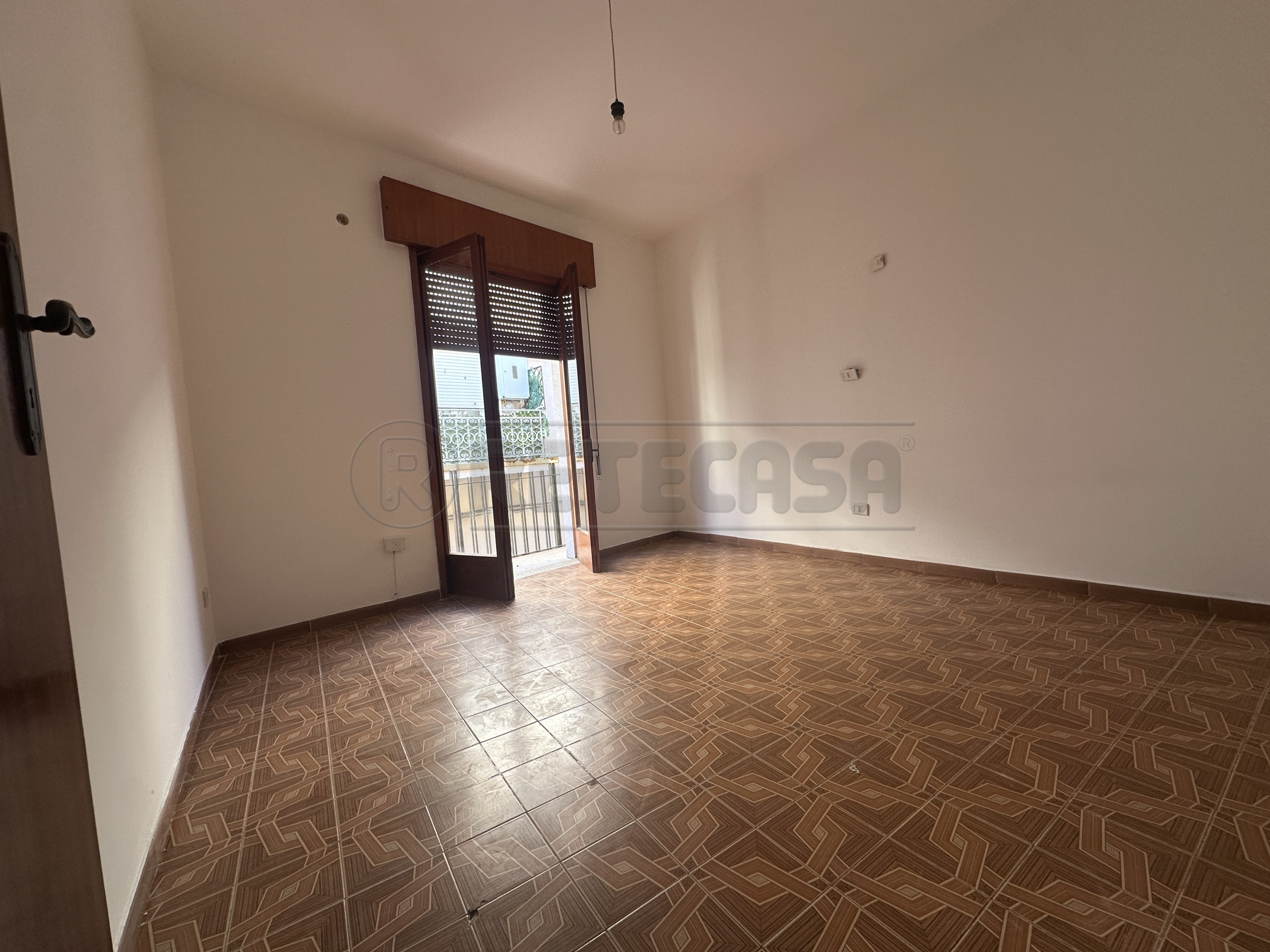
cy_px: 476
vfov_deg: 85.7
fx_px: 514
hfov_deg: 102.1
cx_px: 635
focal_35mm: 14
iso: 80
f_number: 2.2
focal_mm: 2.22
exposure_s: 1/99
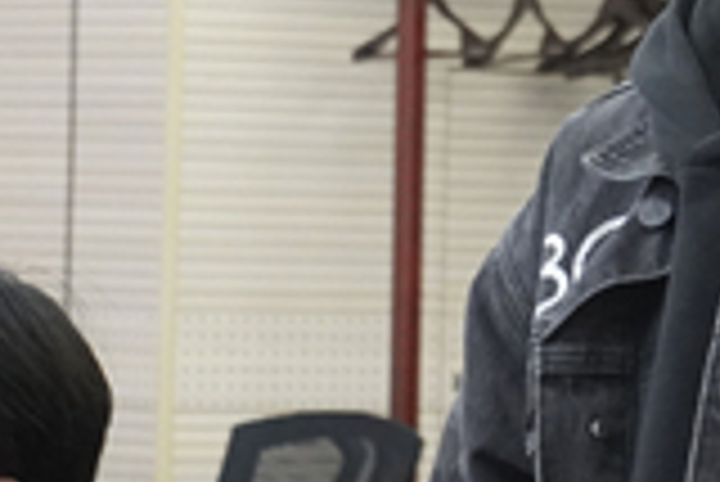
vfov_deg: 5.3
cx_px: 814
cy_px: 95
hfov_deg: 7.9
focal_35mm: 258
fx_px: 5165
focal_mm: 46
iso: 5000
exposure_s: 1/160
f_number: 5.6
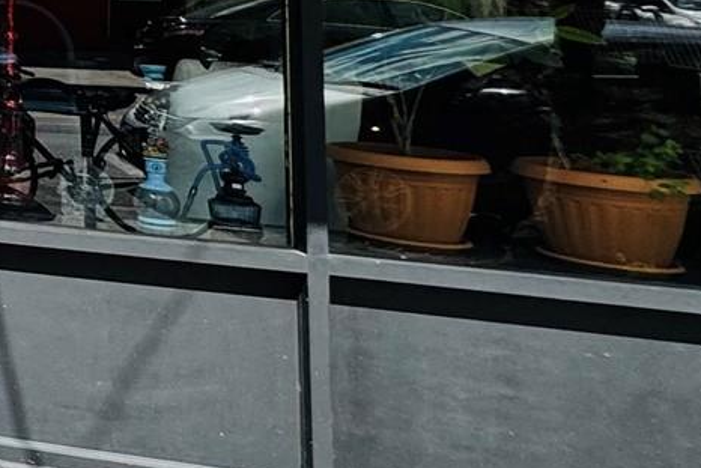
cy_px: -150
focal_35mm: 64
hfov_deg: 17.9
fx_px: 1247
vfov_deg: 19.5
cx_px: -781
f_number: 2.2
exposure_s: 1/641
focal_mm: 2.22
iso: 50
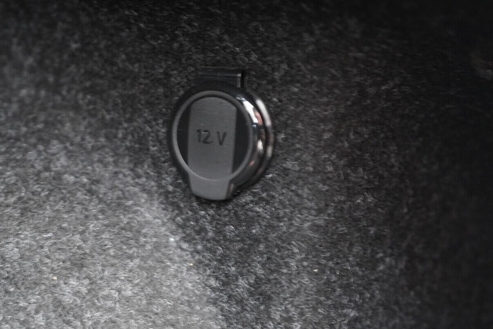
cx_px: 206
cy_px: 174
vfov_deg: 31.2
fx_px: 589
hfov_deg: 45.3
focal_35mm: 43
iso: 2500
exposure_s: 1/30
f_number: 3.2
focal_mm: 24
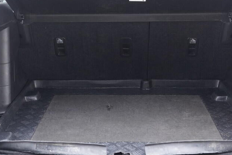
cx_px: 126
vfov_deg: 22.9
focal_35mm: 59
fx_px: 380
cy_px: 57
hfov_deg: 33.9
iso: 1000
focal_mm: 24
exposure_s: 1/40
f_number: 2.8
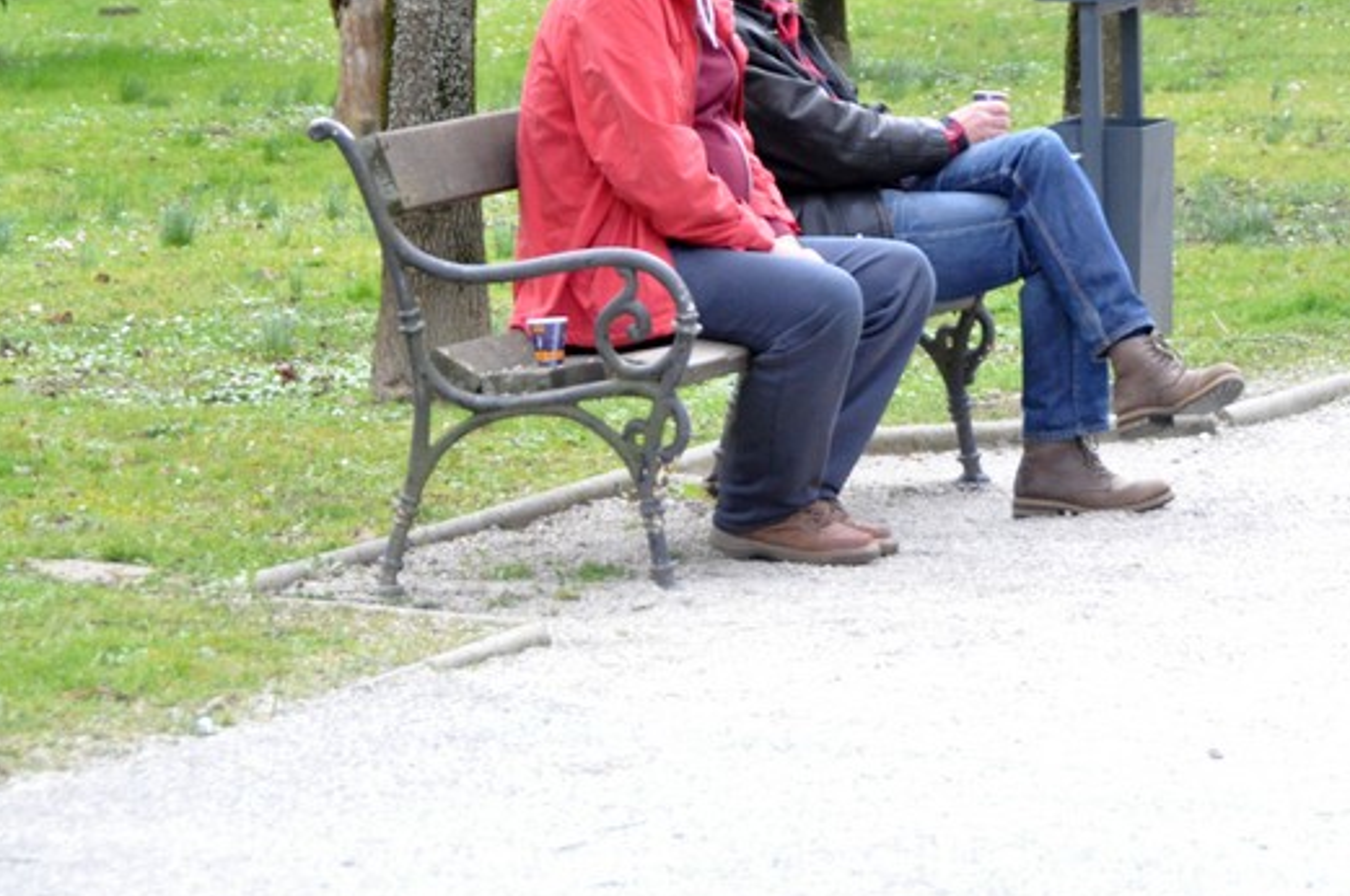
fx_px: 9280
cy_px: 227
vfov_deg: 5.5
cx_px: 837
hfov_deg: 8.3
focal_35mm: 248
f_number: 6.3
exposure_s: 1/640
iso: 1600
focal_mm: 105
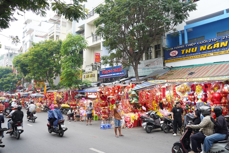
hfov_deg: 63.7
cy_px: 76
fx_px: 184
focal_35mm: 29
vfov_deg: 45.0
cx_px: 114
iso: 2000
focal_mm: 29
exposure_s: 1/320
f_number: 4.5
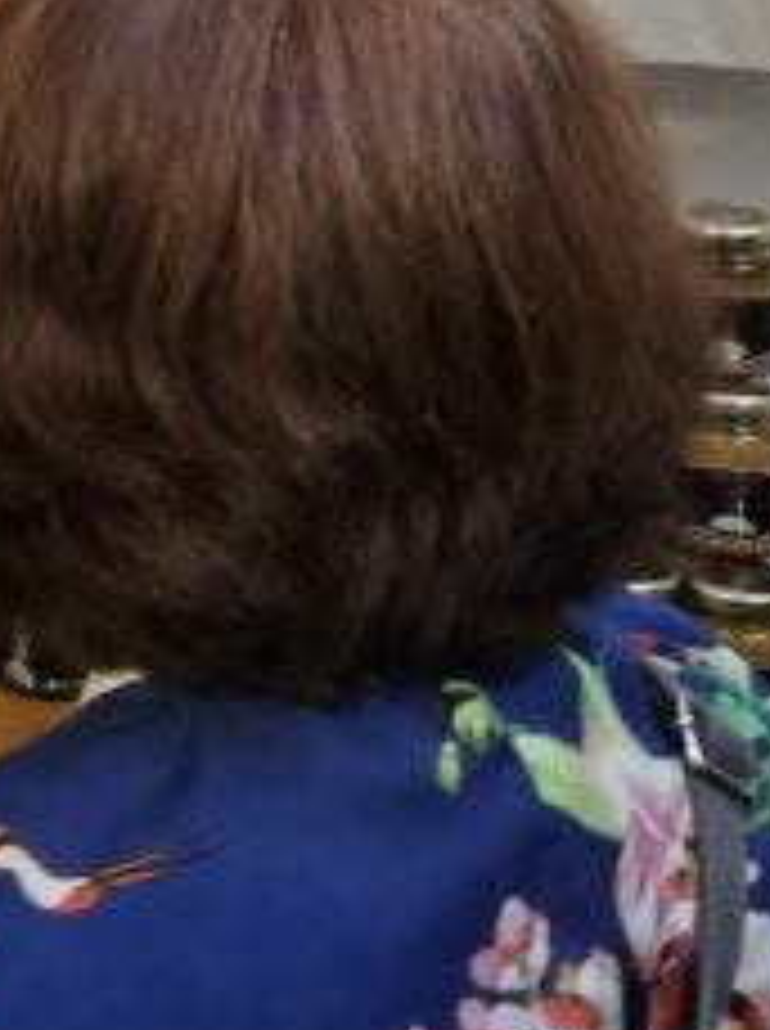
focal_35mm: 103
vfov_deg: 18.2
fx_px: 3063
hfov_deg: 13.6
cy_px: -198
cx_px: -351
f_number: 1.8
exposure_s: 1/100
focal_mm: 5.4
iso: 500
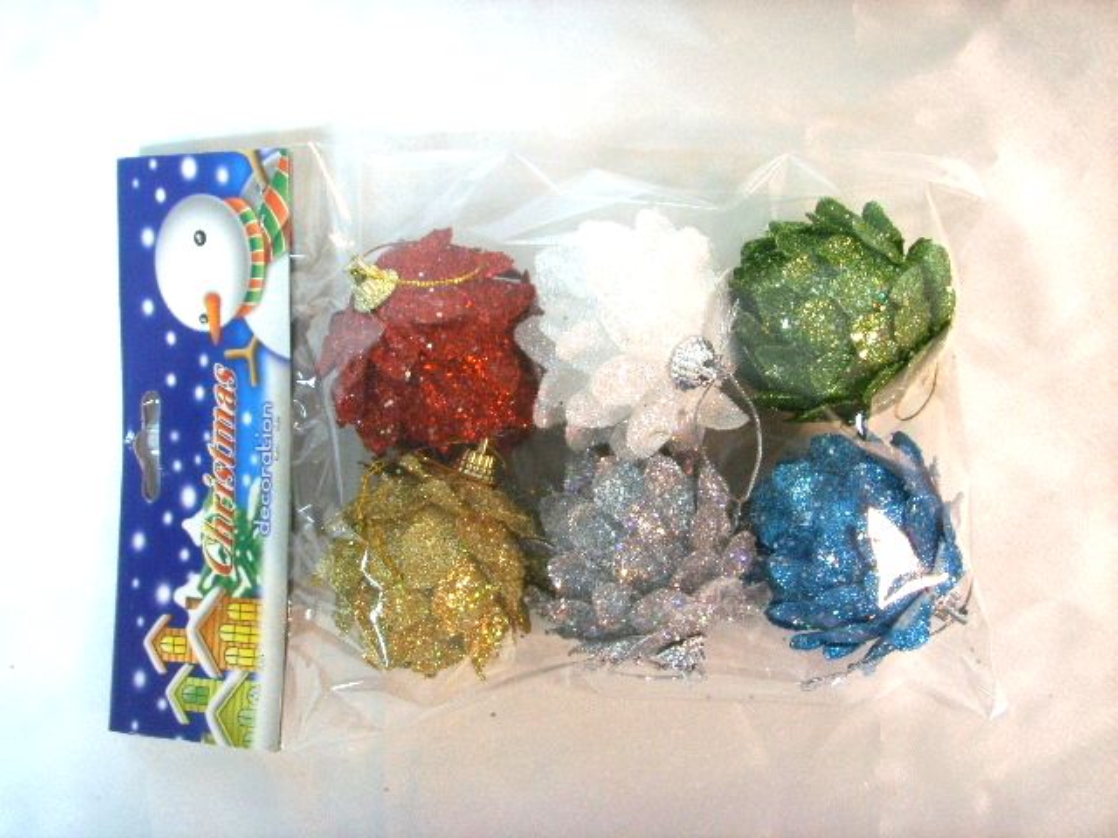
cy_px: 419
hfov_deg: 47.9
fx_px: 1260
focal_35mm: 39
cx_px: 559
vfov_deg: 36.8
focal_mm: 6.6
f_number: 3.5
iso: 150
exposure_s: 1/20
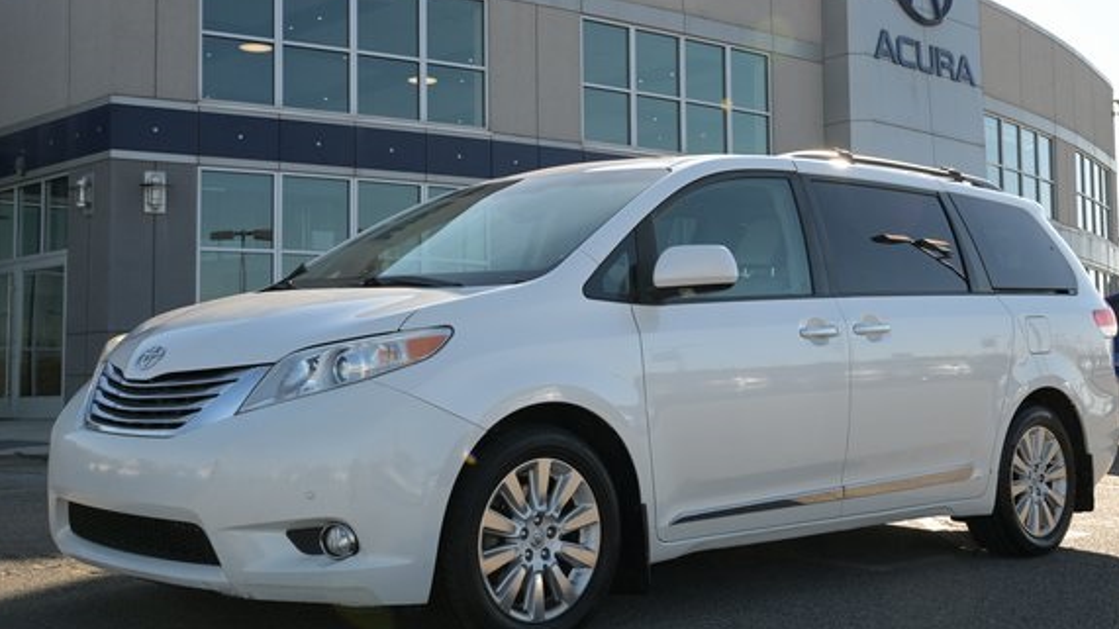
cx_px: 609
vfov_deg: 25.4
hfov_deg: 43.7
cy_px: 266
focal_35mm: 47
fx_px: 1394
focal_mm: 40
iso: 1250
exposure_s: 1/640
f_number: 13
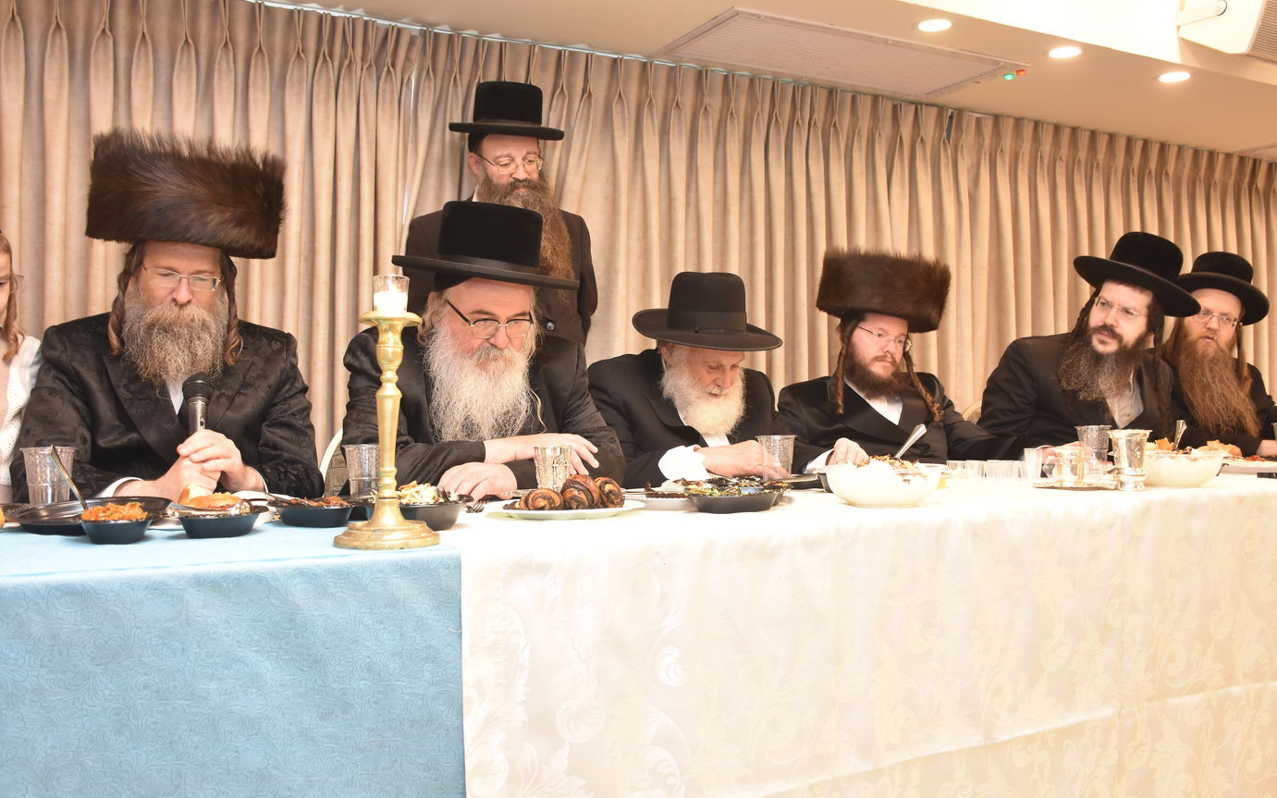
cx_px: 634
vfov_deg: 40.6
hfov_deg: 61.2
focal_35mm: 31
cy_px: 378
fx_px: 1079
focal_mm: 20
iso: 1000
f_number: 5.6
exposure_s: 1/60
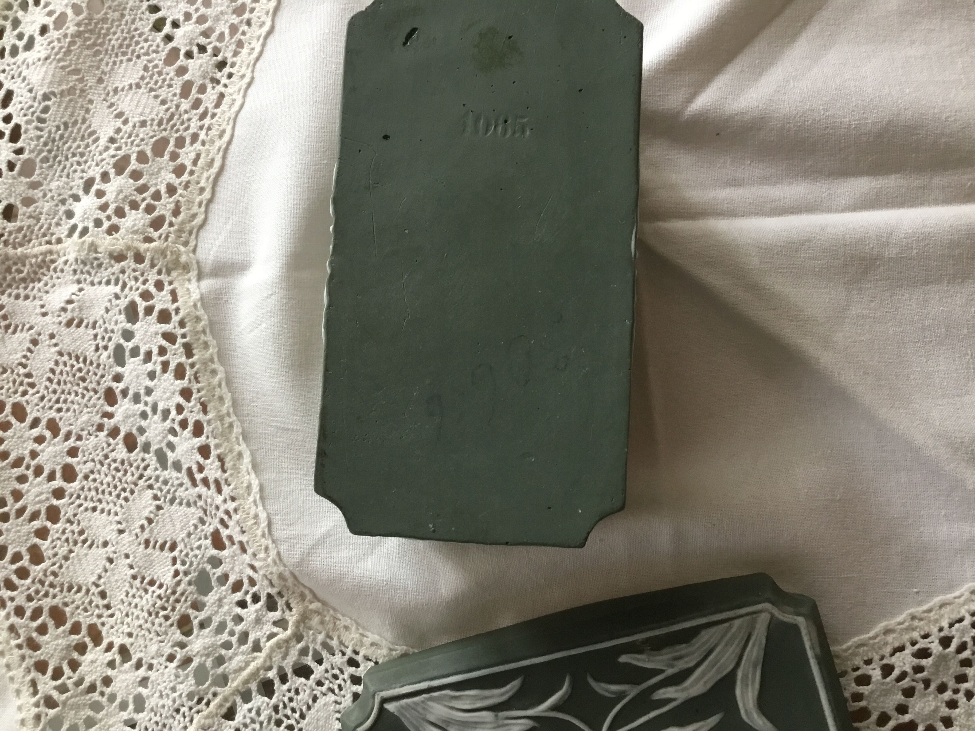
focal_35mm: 31
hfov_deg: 58.4
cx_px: 488
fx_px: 873
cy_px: 366
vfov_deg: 45.4
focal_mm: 3.3
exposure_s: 1/33
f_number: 2.4
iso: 160
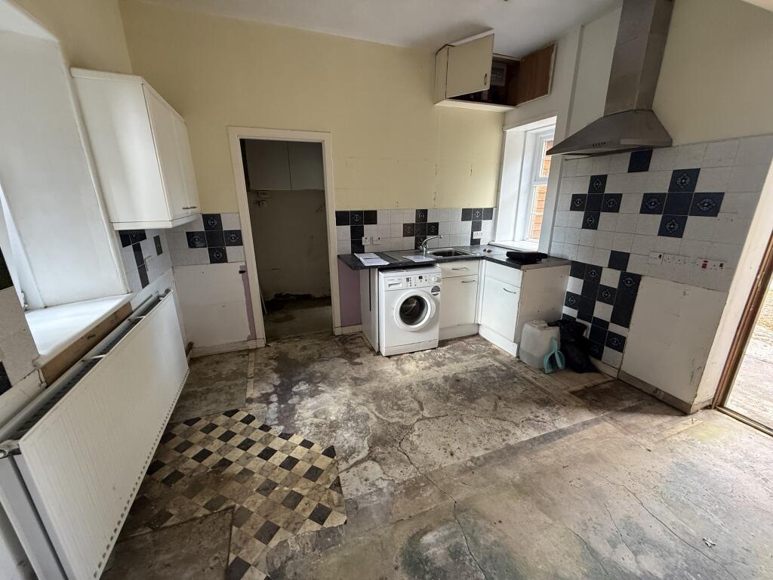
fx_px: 313
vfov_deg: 85.7
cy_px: 290
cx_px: 386
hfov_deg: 102.1
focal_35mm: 14
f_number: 2.2
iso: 320
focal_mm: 2.22
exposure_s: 1/91
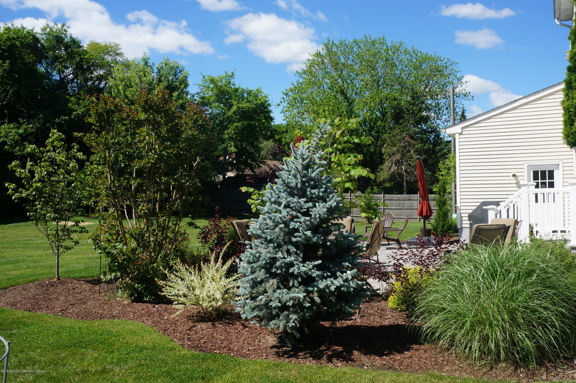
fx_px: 551
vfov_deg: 38.3
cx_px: 288
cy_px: 192
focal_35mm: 34
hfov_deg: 55.2
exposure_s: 1/100
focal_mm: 23
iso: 100
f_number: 13
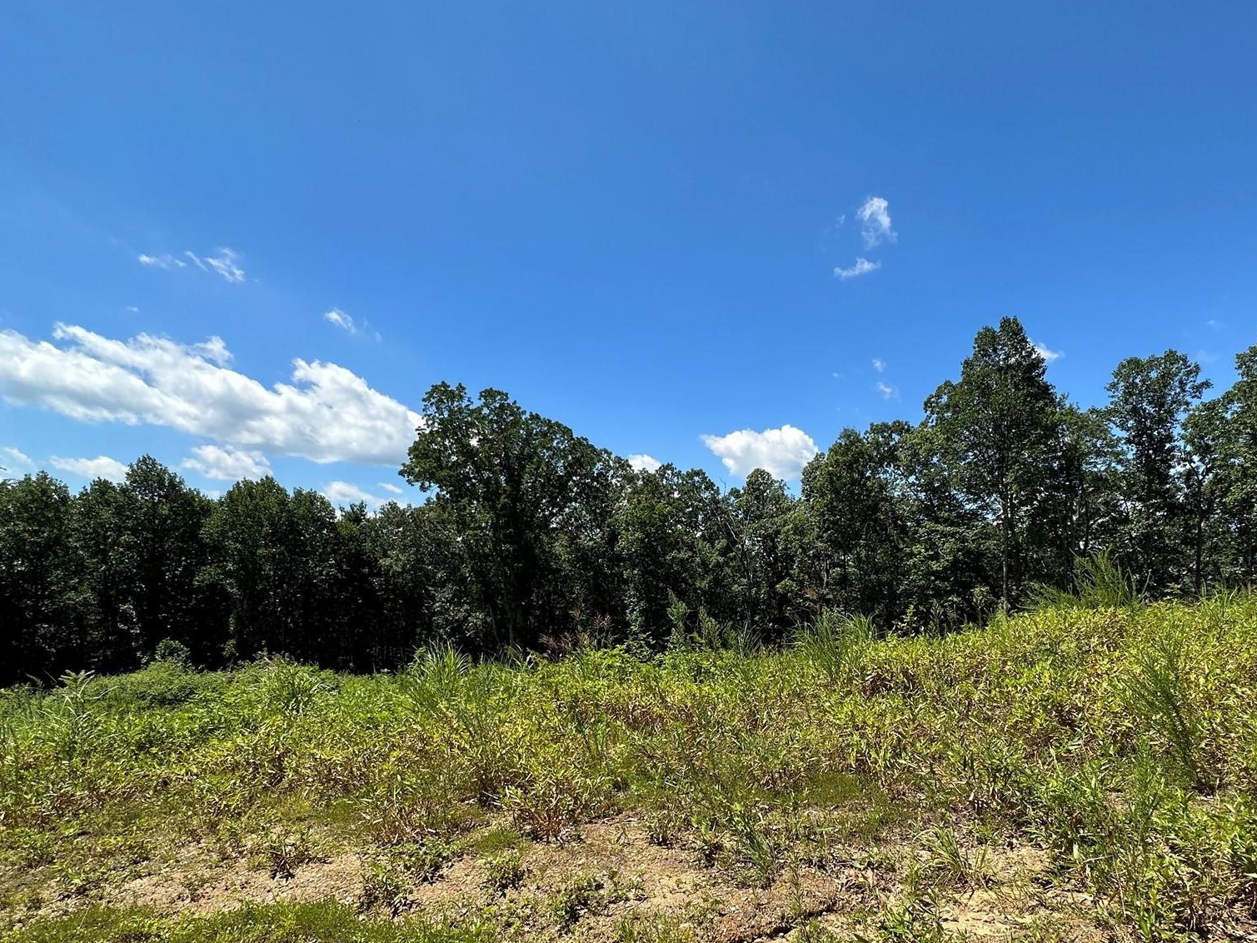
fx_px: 690
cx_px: 676
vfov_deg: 67.5
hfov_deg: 84.5
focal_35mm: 19
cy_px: 596
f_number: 2.2
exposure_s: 1/1383
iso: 40
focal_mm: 2.22
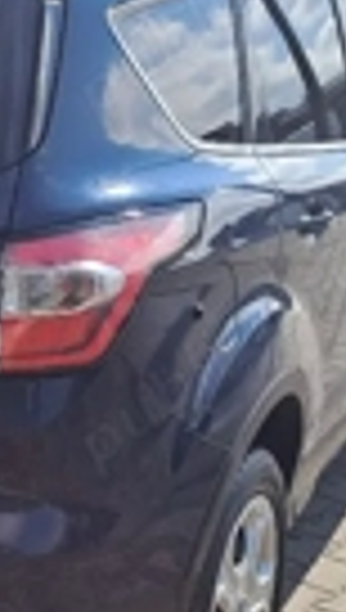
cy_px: 410
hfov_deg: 14.8
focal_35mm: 80
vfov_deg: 26.3
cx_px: -36
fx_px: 1298
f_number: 1.8
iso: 32
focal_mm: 4.65
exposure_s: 1/2500
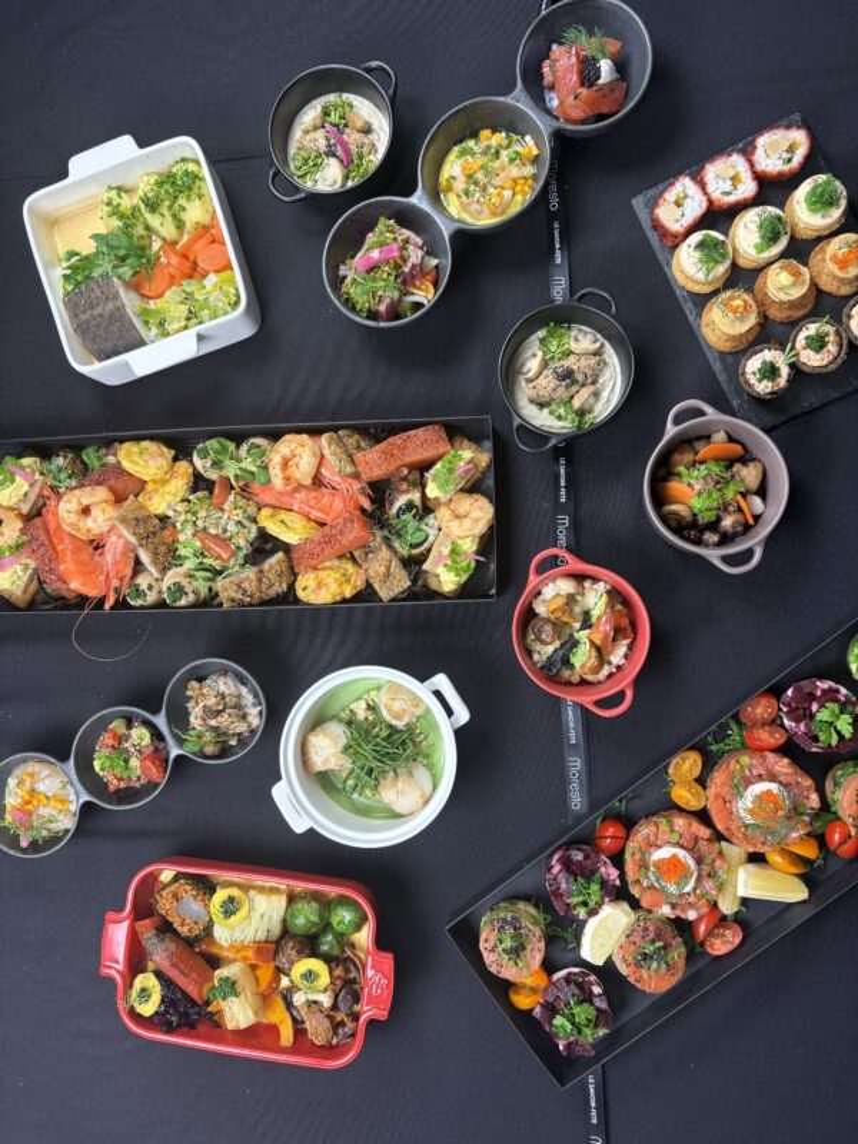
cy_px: 572
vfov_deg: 67.3
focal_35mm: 26
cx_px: 429
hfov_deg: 53.1
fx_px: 859
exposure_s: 1/50
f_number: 1.6
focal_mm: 5.96
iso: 80
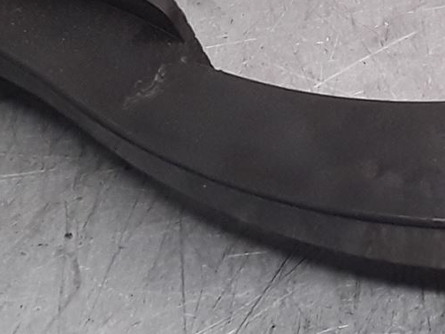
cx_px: 575
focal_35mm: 114
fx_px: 1465
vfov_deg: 12.8
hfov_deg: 16.4
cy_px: 11
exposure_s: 1/100
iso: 64
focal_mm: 2.91
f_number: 1.9
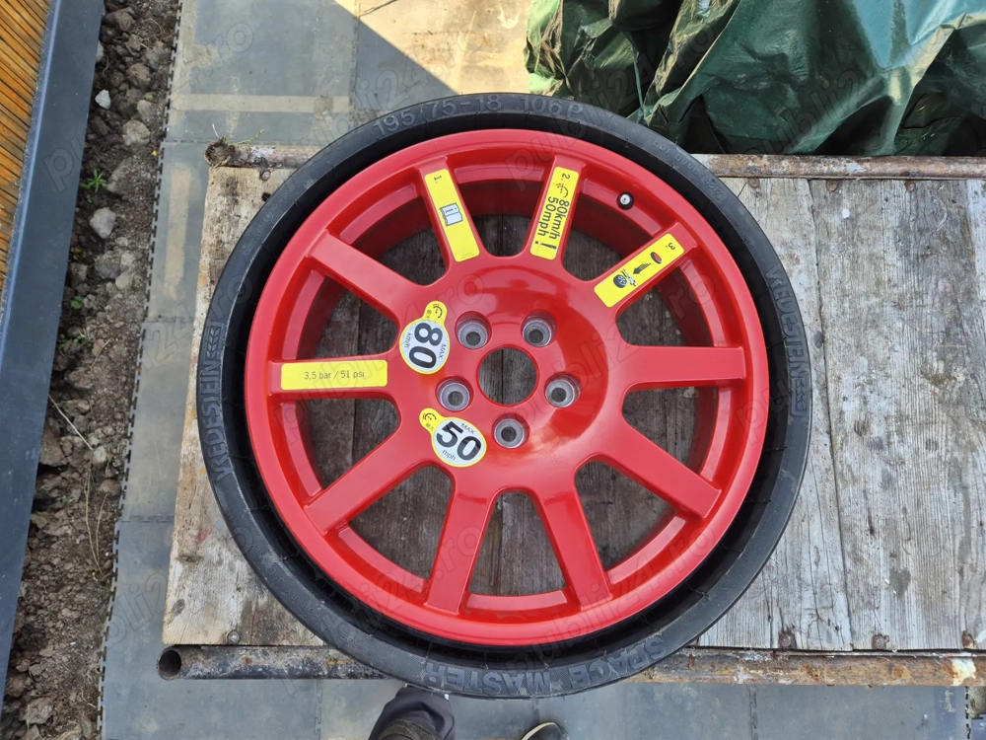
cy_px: 370
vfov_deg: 58.9
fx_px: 655
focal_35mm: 23
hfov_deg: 73.9
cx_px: 493
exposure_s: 1/180
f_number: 1.8
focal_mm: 5.4
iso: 25
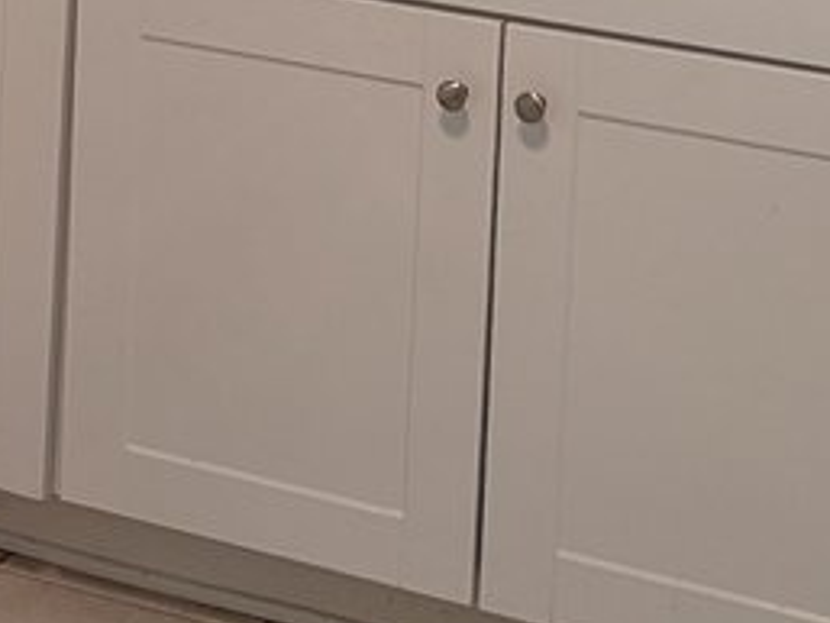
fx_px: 3382
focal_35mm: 141
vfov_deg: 10.2
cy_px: -344
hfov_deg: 13.8
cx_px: -37
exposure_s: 1/60
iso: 90
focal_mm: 6.81
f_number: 1.85
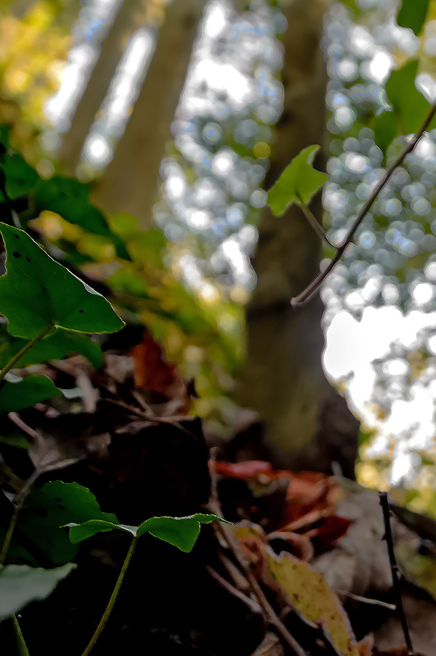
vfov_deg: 4.7
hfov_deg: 3.1
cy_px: 289
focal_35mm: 441
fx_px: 8024
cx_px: 454
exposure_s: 1/40
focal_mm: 135
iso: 250
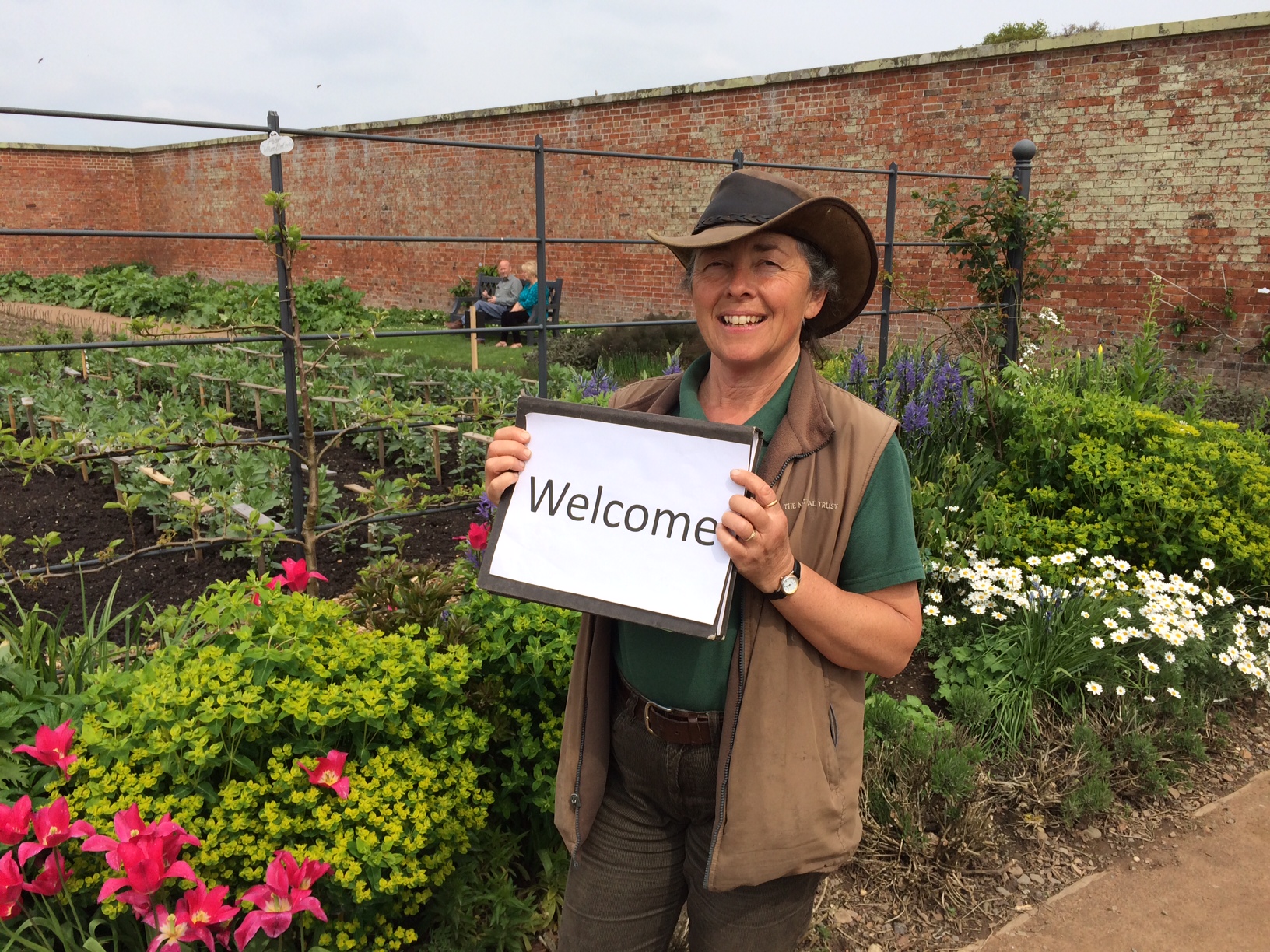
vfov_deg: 46.8
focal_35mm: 30
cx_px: 635
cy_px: 476
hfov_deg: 60.0
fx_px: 1101
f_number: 2.2
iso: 32
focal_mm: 4.12
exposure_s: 1/1580
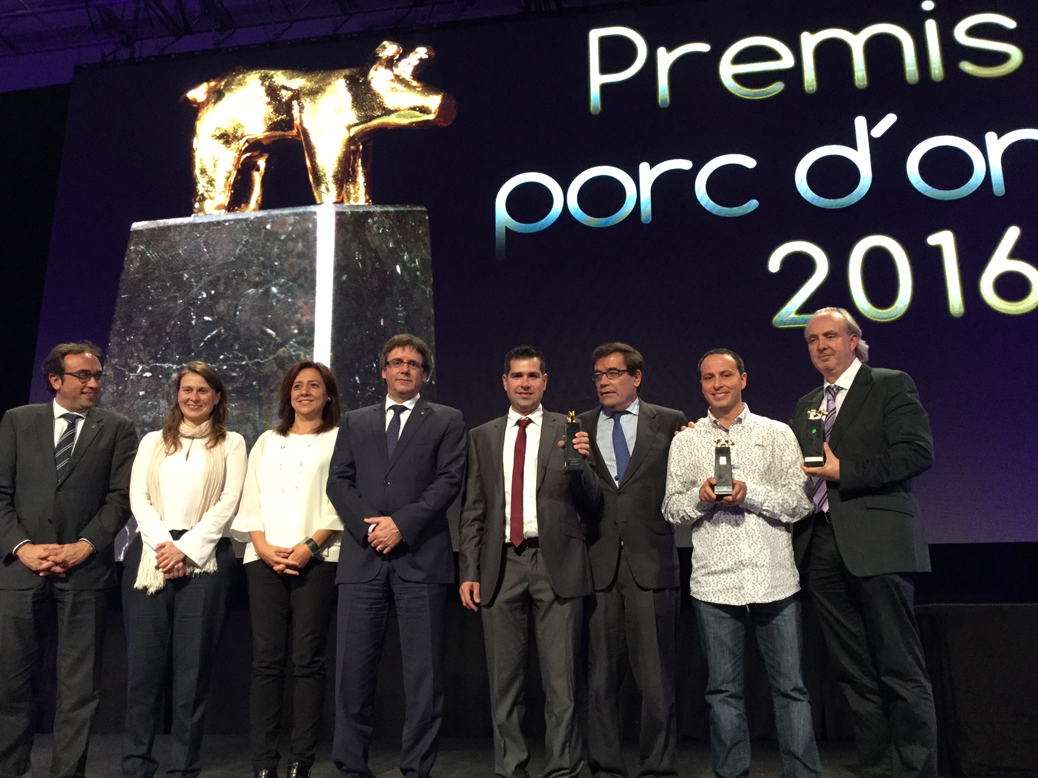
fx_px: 930
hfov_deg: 58.4
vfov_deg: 45.4
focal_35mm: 31
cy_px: 389
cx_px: 519
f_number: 2.4
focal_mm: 3.3
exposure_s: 1/33
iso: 160
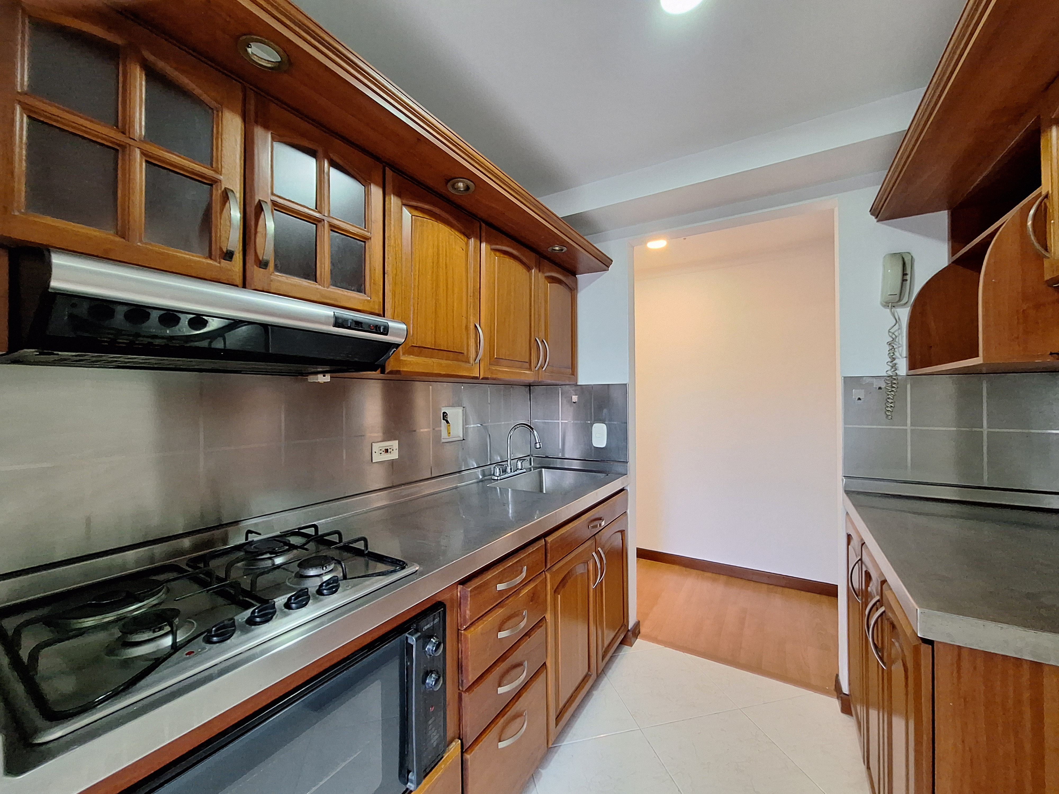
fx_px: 398
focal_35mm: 13
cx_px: 530
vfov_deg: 89.9
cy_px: 397
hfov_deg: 106.2
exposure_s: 1/24
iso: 320
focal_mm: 1.74
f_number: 2.2
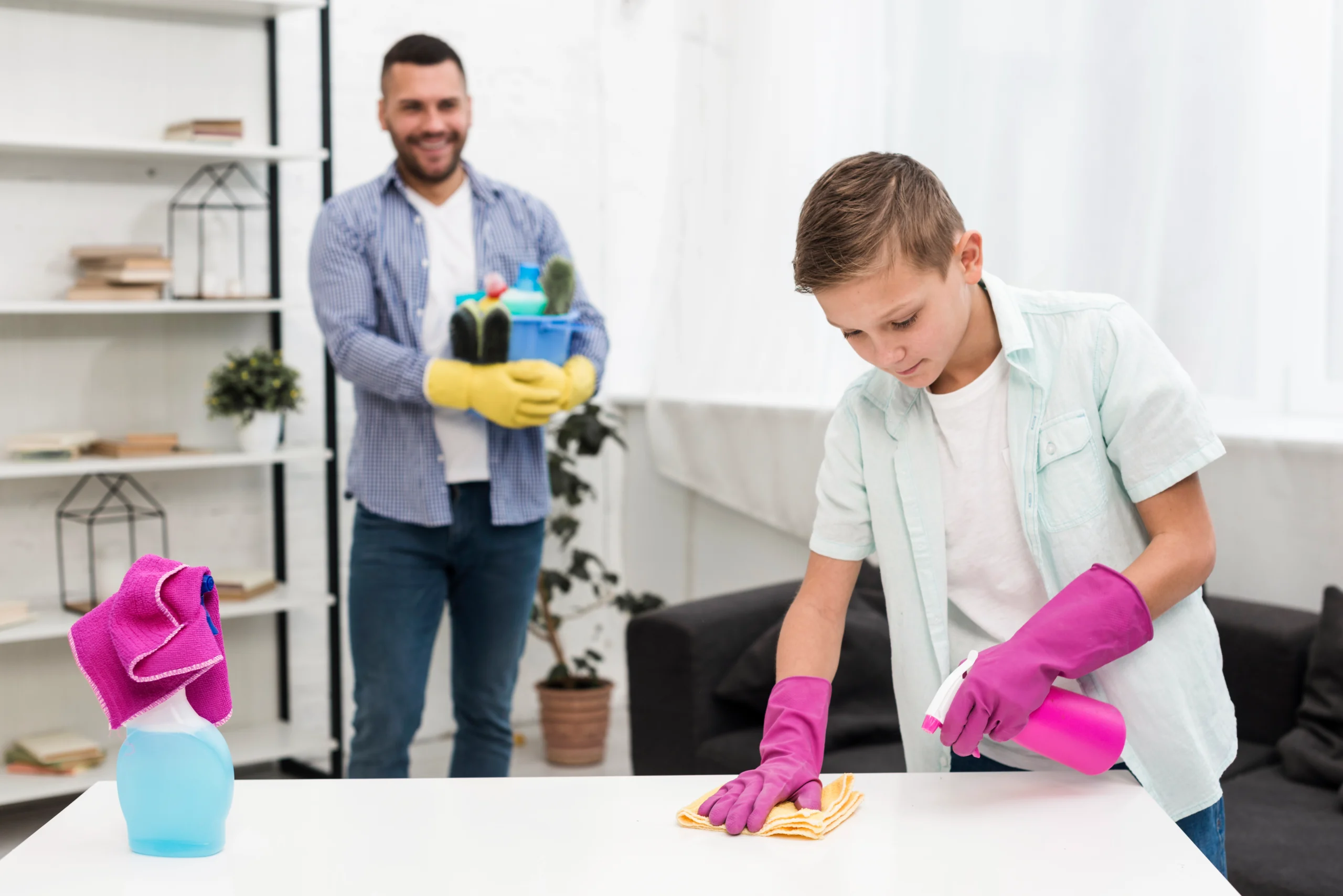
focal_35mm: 50
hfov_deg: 39.6
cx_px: 672
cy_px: 448
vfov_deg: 27.0
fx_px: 1866
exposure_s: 1/125
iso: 320
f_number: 4
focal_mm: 50
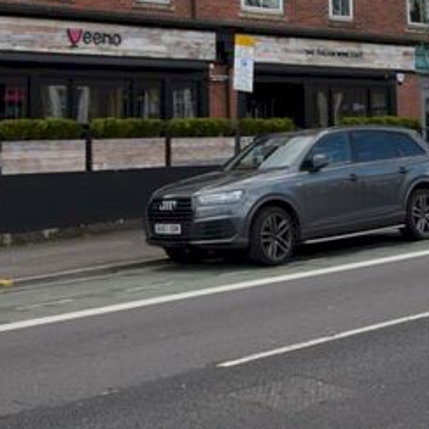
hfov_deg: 23.6
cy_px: 22
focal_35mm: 73
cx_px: 268
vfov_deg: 22.9
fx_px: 1024
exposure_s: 1/250
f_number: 8
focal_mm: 20
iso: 250
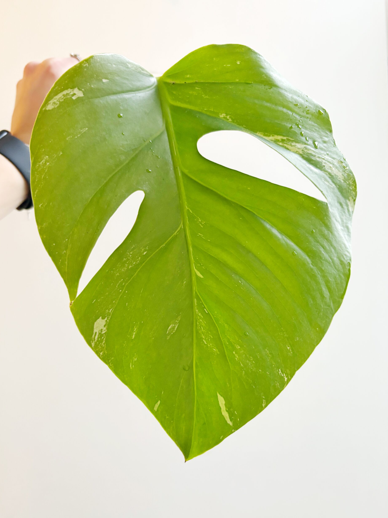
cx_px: 189
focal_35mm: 27
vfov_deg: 65.3
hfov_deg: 51.4
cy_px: 264
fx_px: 403
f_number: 1.6
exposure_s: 1/33
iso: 400
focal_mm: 5.96
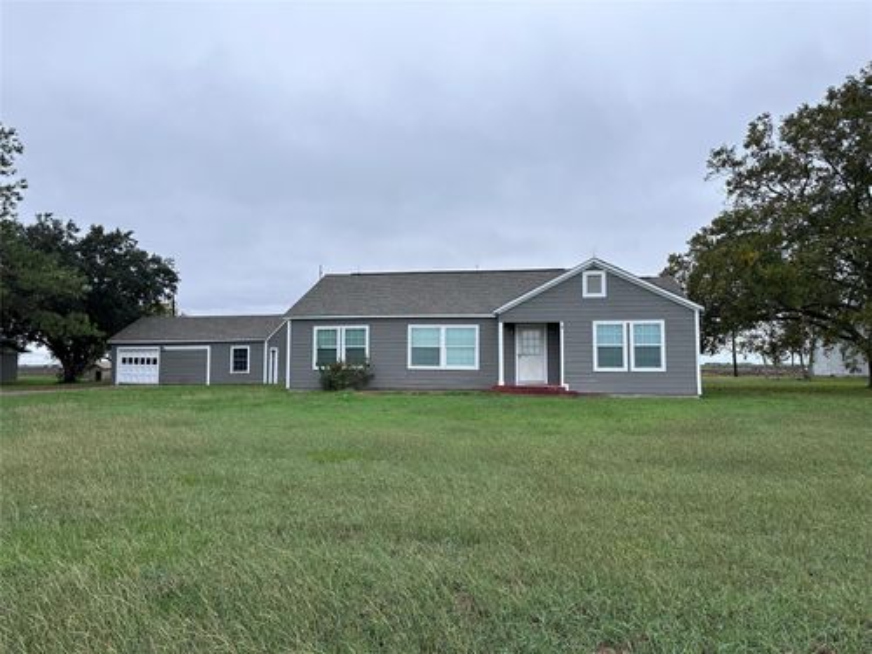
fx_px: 605
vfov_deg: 56.8
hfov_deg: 71.6
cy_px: 327
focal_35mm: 24
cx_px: 436
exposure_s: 1/1009
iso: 80
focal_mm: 6.86
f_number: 1.78
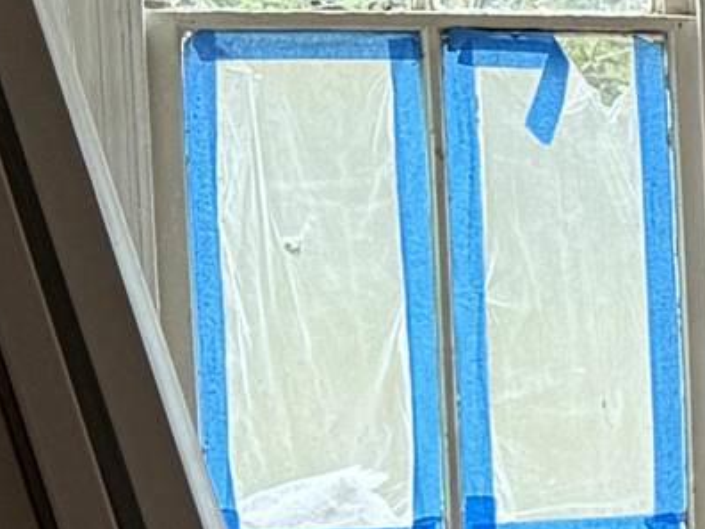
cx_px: 2177
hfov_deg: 8.6
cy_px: 508
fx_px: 3788
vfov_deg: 8.0
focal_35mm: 186
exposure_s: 1/60
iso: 160
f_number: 1.78
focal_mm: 6.76
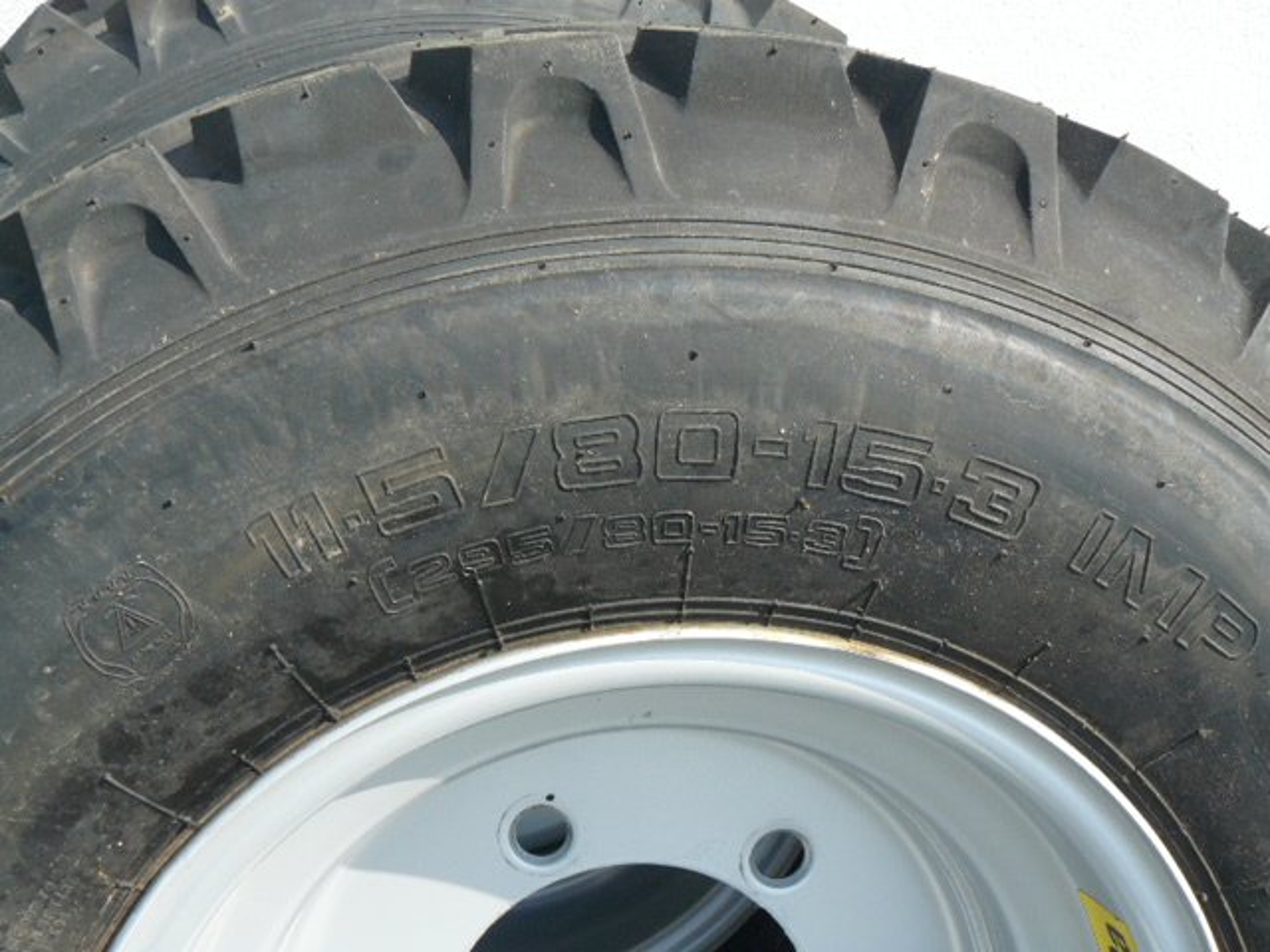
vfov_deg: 39.7
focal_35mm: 36
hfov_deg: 51.4
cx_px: 635
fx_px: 1321
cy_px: 476
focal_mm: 6
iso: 100
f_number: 5
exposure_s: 1/200
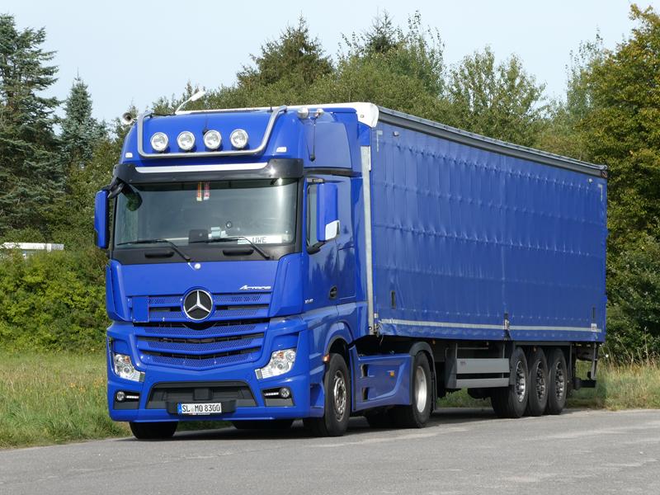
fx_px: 3051
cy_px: 248
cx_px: 330
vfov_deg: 9.3
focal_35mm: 160
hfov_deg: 12.3
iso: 80
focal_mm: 28.7
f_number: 5.5
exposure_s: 1/250
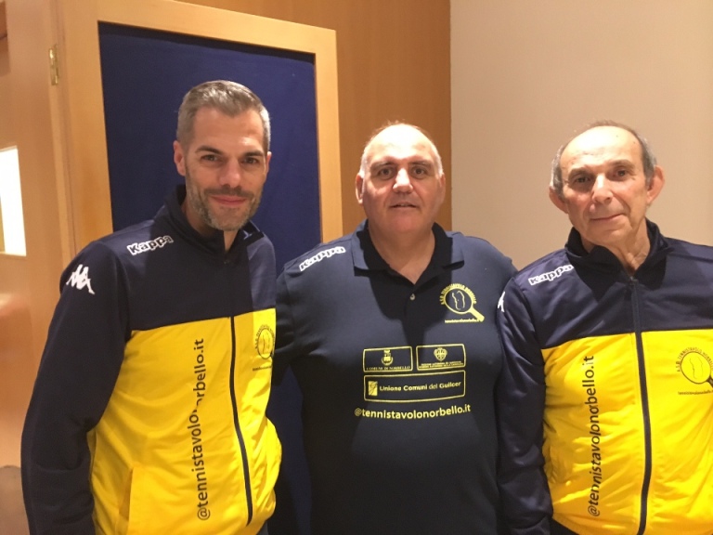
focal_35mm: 29
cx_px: 356
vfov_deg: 48.2
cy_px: 268
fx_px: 597
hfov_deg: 61.7
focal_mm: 4.15
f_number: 2.2
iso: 400
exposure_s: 1/17
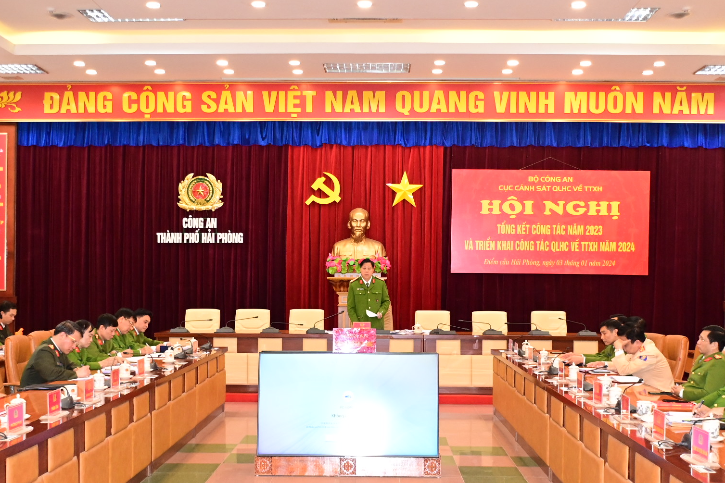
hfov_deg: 41.9
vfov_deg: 28.6
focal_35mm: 47
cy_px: 301
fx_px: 947
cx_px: 361
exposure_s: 1/200
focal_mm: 24
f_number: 3.8
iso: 3200
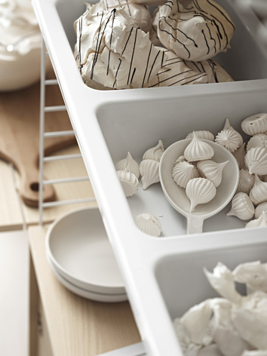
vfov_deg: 25.3
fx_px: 792
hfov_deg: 19.1
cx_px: 134
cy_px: 178
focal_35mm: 77
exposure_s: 1/45
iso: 100
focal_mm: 120
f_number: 8
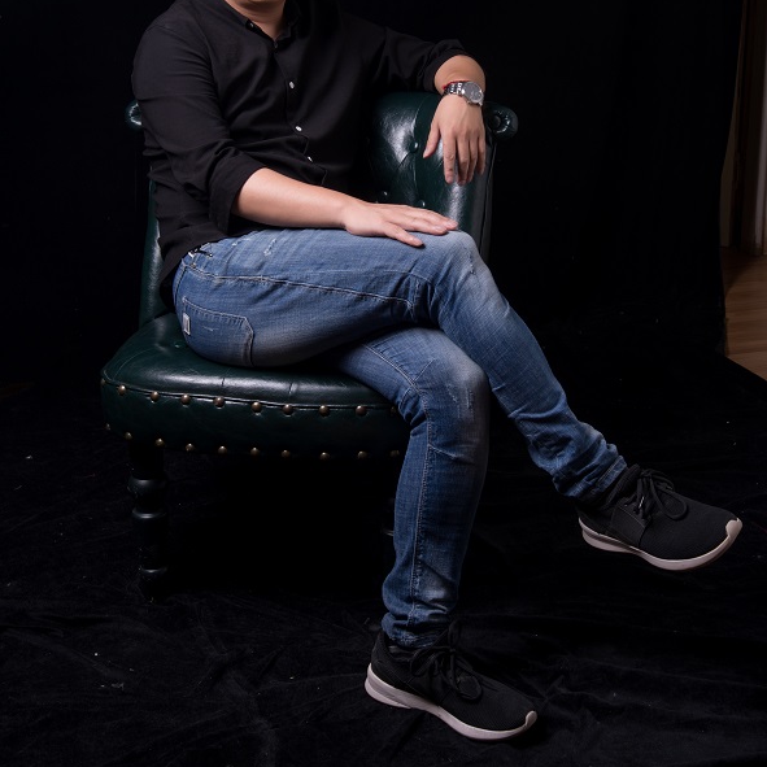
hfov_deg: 27.7
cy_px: 244
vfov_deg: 27.5
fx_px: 1554
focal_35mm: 62
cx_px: 388
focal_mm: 48
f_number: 11
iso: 200
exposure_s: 1/125
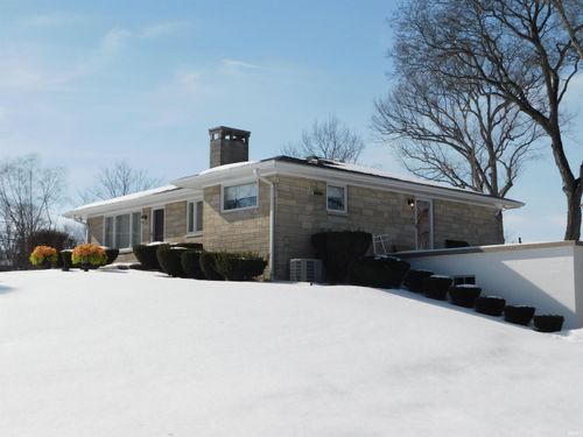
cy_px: 218
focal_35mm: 51
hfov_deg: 37.5
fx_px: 859
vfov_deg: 28.6
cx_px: 292
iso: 125
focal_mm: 9
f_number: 7.6
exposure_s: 1/500
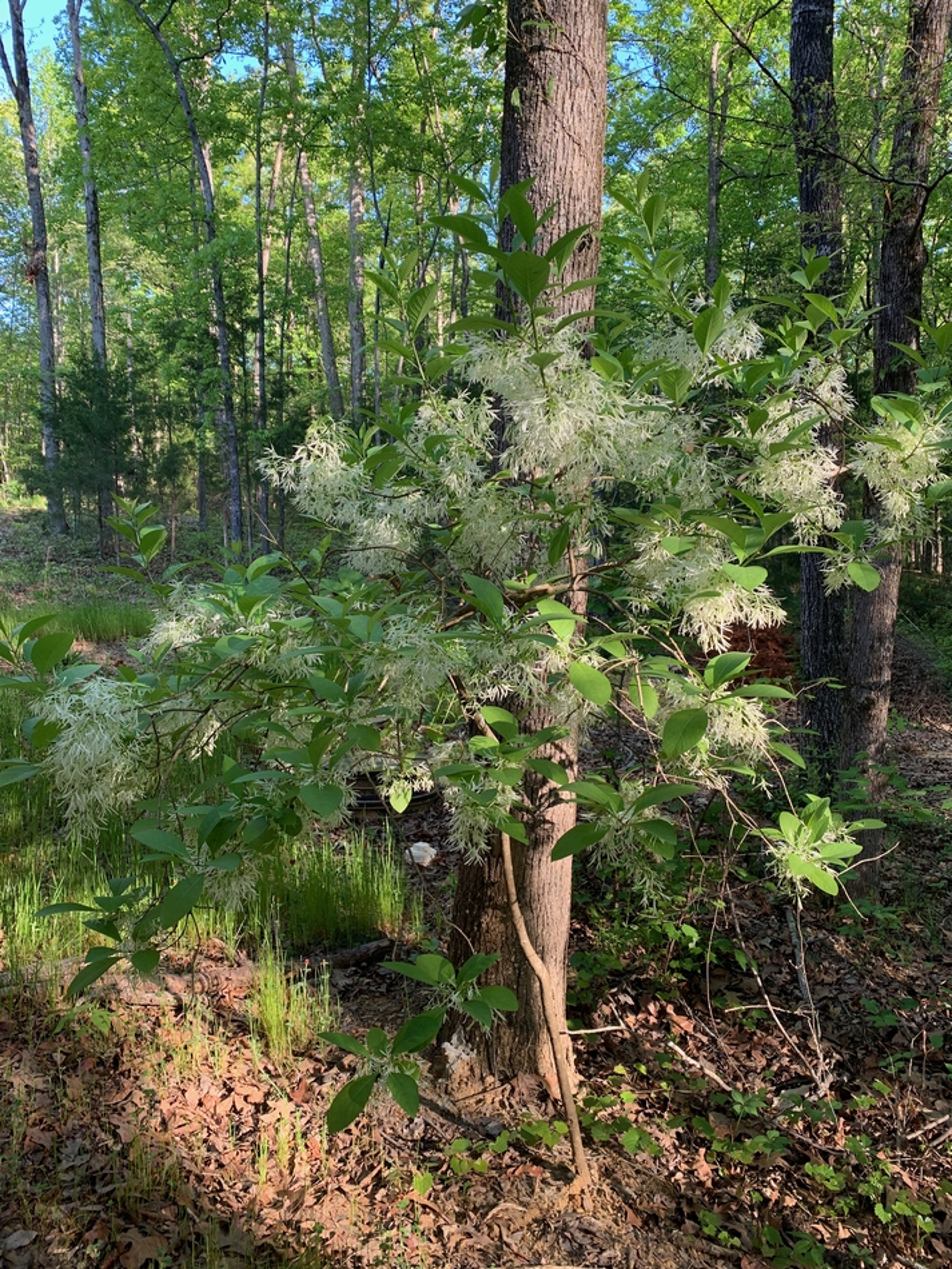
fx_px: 1027
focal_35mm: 28
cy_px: 602
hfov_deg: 49.7
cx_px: 499
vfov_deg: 63.4
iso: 32
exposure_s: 1/121
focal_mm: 4.25
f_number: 1.8
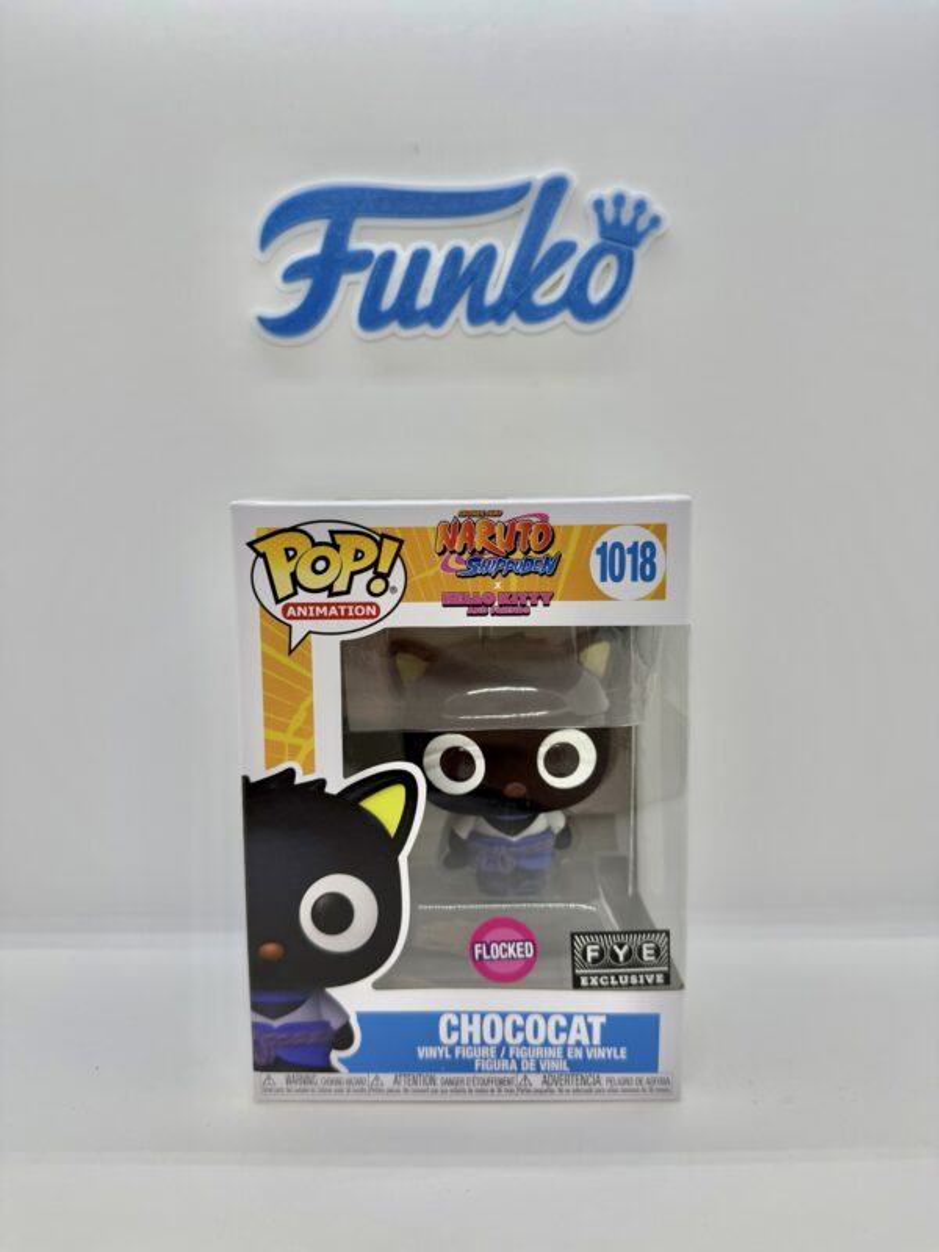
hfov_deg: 56.8
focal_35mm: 24
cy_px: 626
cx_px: 470
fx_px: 868
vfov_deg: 71.6
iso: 80
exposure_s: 1/312
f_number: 1.78
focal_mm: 6.76
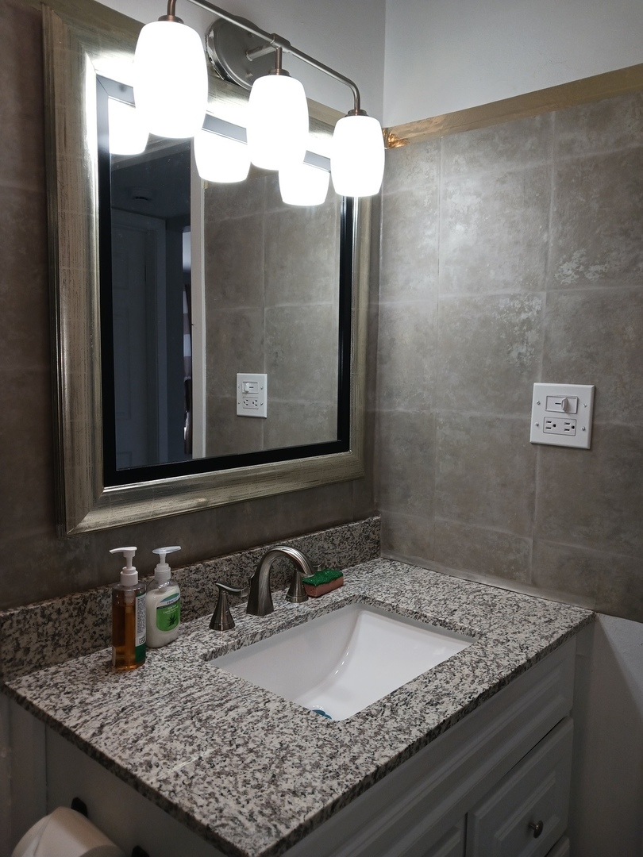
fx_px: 669
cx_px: 322
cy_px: 428
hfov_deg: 51.4
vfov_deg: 65.3
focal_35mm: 27
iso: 64
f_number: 1.8
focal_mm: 4
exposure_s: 1/50
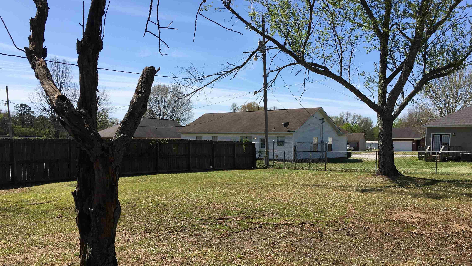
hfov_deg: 61.0
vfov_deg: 36.5
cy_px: 159
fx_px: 400
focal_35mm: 32
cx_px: 236
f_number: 2.2
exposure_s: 1/1876
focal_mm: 4.15
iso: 25
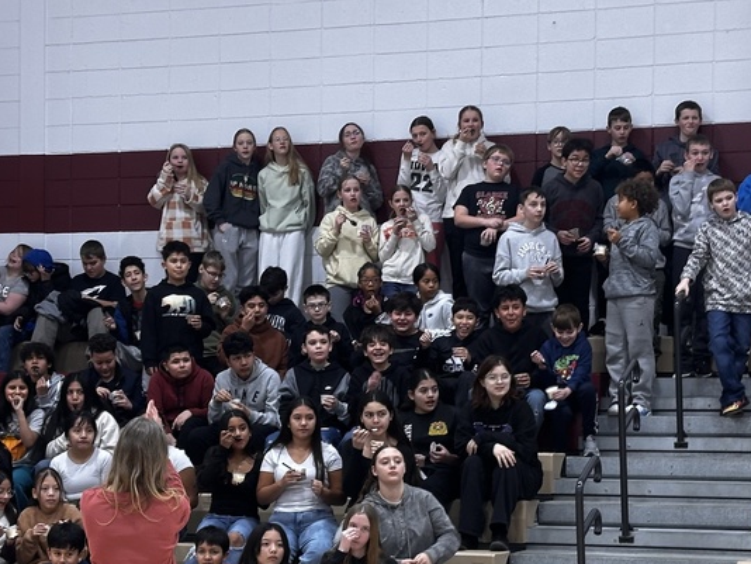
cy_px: 459
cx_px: 336
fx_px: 1997
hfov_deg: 21.3
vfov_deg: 16.0
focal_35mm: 92
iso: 64
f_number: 1.78
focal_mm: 6.86
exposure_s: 1/60
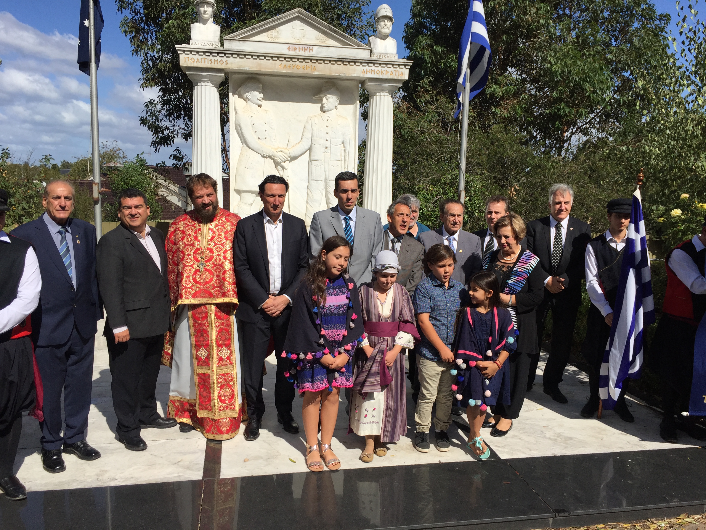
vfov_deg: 48.2
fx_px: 591
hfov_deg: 61.7
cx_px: 353
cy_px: 265
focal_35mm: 29
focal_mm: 4.15
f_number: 2.2
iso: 32
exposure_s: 1/3968
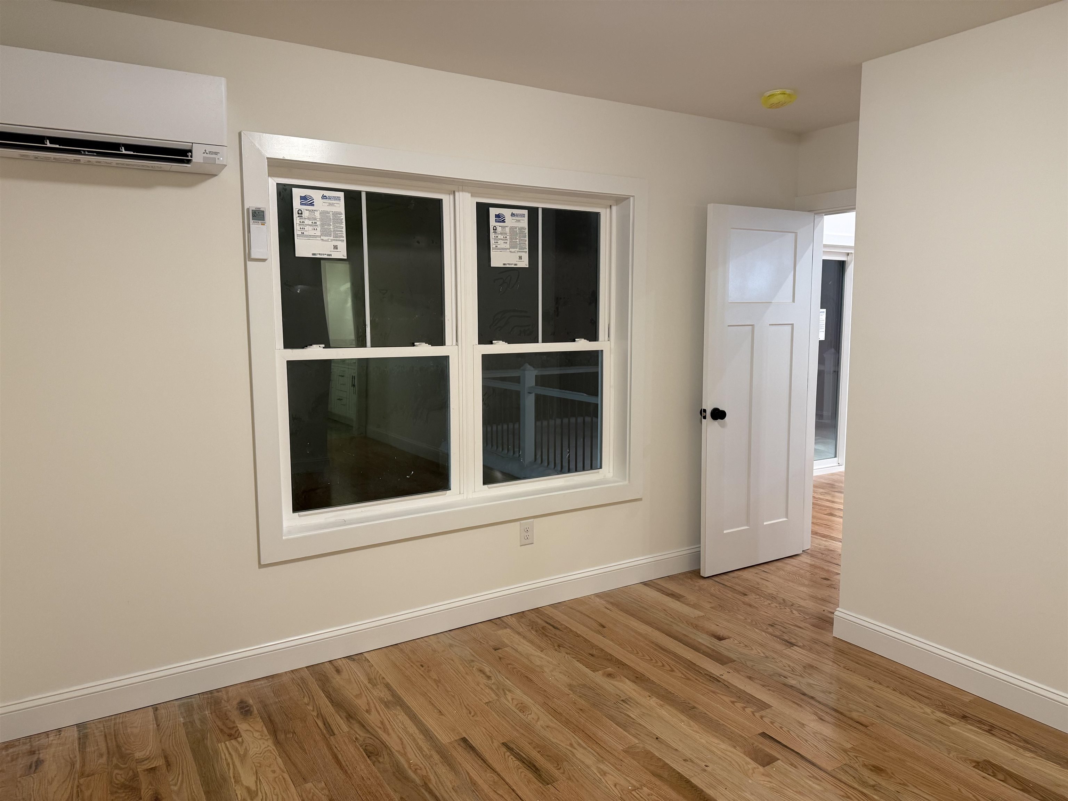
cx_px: 534
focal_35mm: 24
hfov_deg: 71.6
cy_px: 400
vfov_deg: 56.8
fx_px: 740
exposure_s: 1/60
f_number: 1.78
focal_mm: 6.76
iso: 160
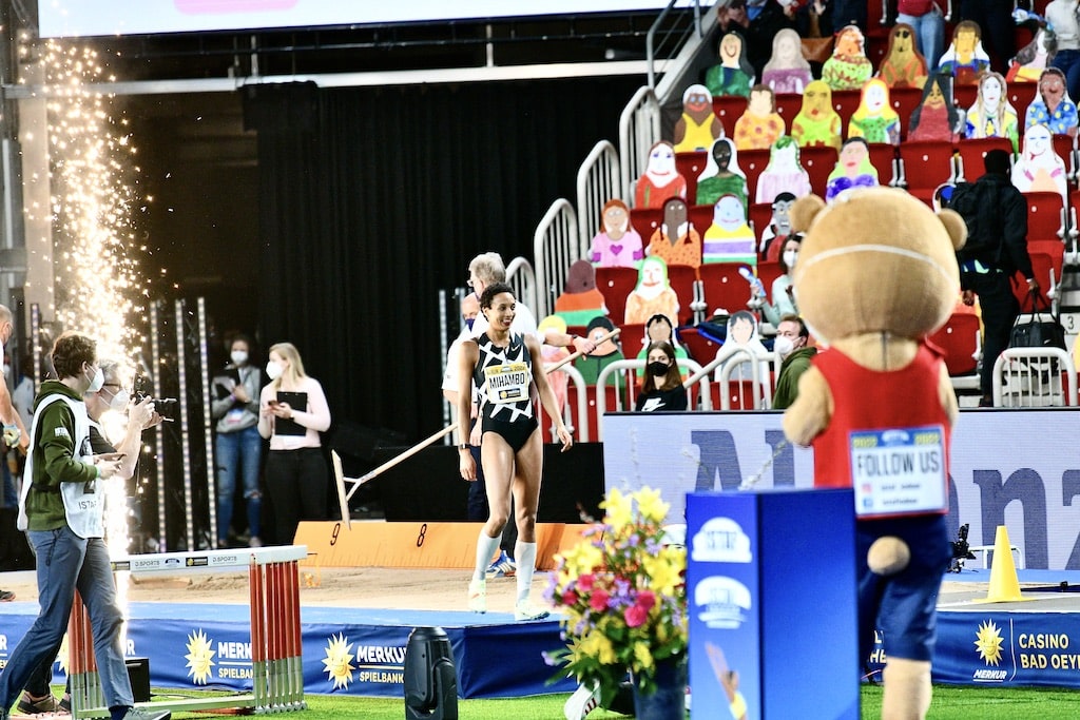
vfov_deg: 6.9
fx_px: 6000
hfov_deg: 10.3
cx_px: 540
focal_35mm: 200
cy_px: 360
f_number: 3.2
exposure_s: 1/500
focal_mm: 200
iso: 3200
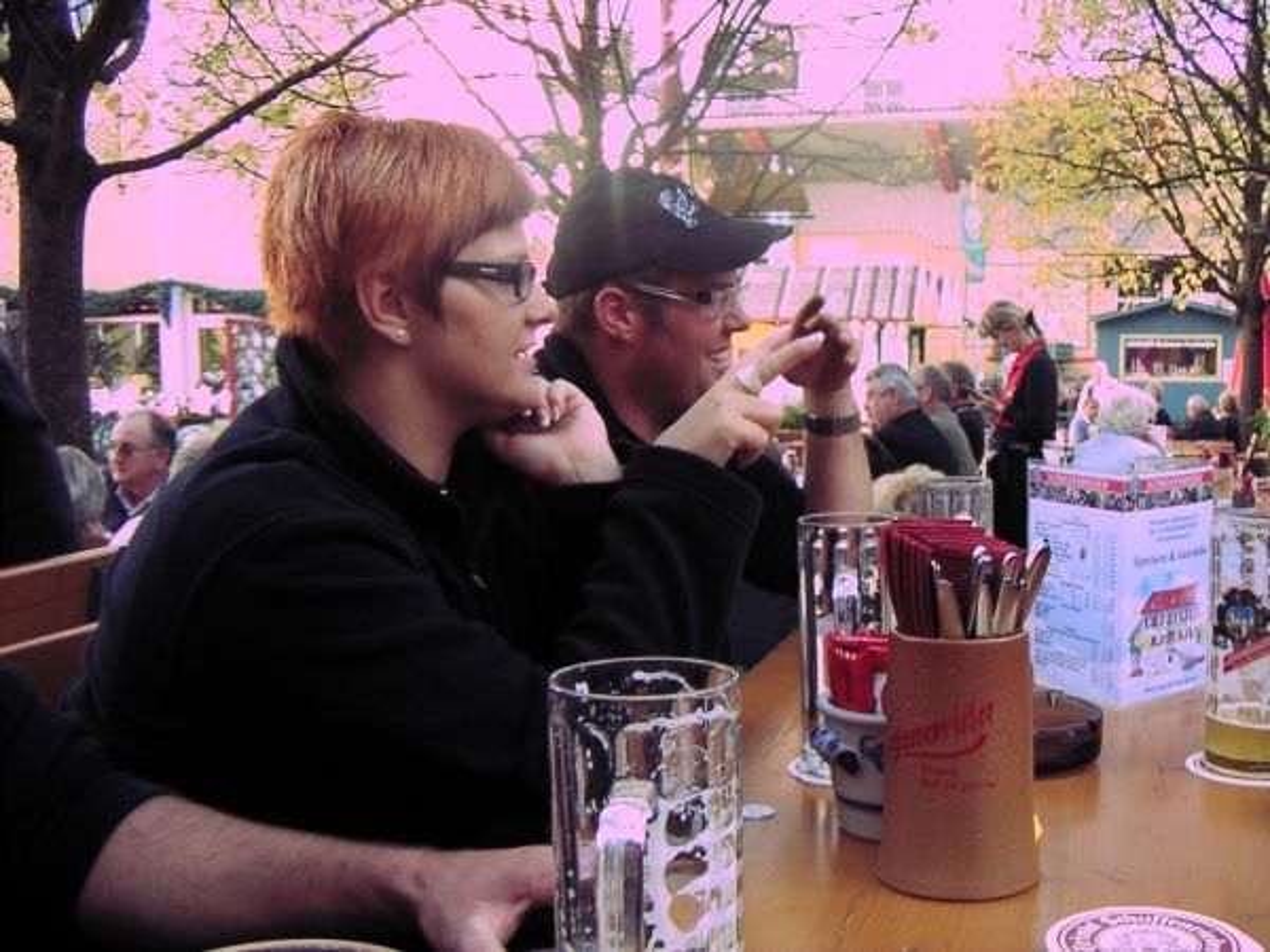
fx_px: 1468
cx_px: 635
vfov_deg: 36.0
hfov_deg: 46.8
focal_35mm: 40
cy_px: 476
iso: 64
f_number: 2.9
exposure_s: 1/45
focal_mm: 5.3
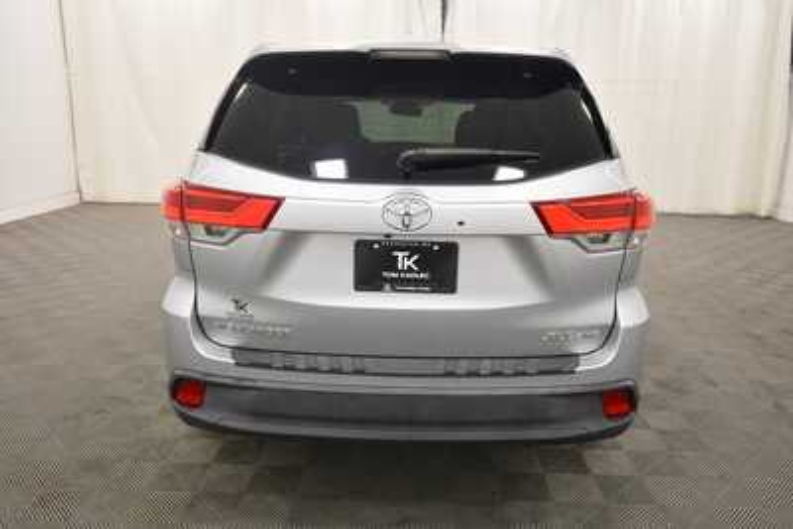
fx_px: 617
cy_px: 264
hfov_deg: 65.5
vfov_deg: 46.4
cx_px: 396
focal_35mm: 28
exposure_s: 1/125
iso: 900
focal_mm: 19
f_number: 5.6
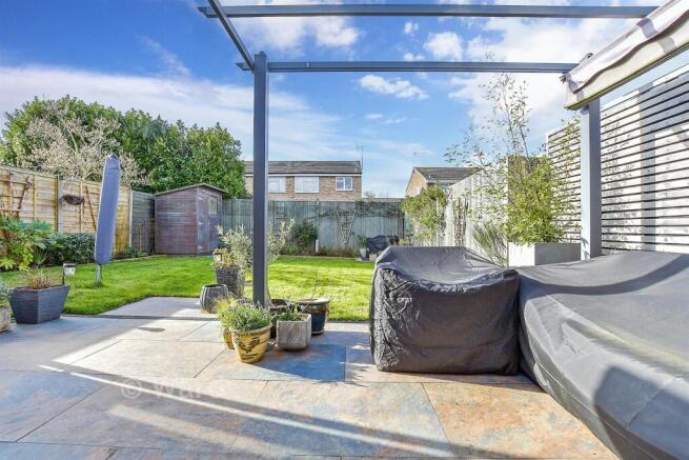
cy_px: 230
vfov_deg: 51.3
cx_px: 344
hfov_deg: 71.5
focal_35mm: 25
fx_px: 479
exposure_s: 1/125
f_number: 8
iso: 160
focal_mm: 17
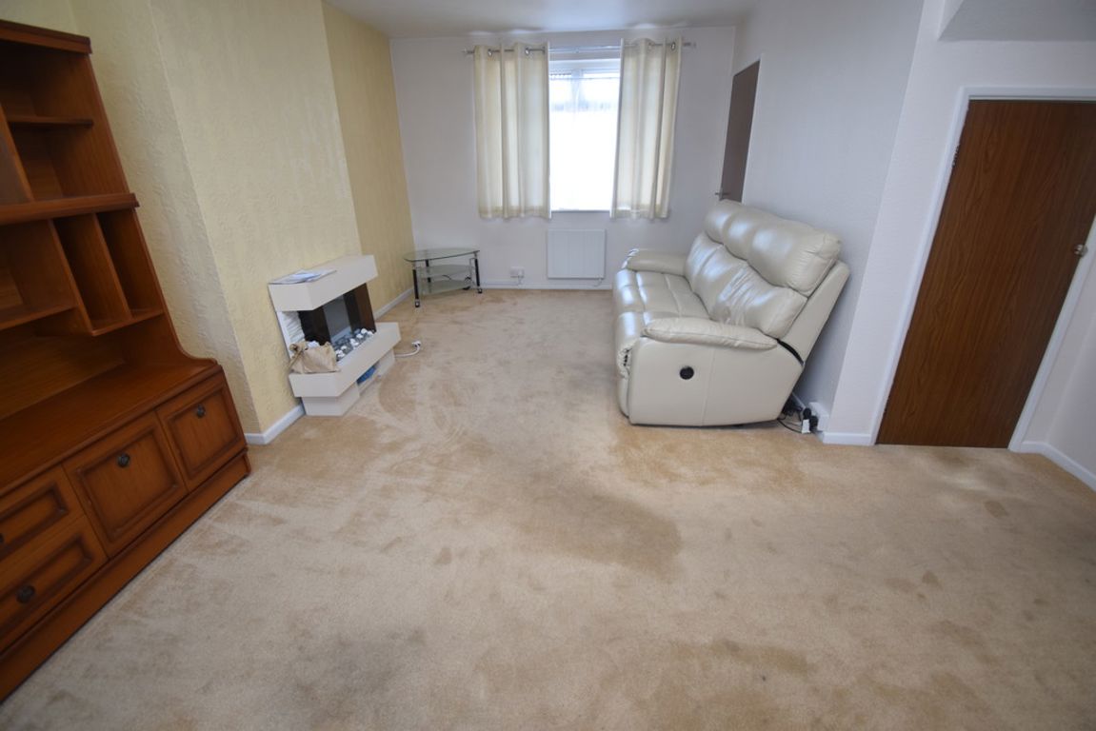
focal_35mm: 15
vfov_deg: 77.4
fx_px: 457
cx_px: 548
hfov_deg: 100.4
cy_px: 366
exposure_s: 1/60
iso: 450
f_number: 4.5
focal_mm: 10
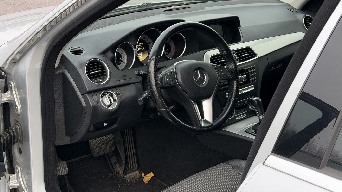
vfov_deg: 22.5
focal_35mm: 53
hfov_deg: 39.2
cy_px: 63
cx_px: 169
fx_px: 481
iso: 100
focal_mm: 6.76
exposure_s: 1/97
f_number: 1.78
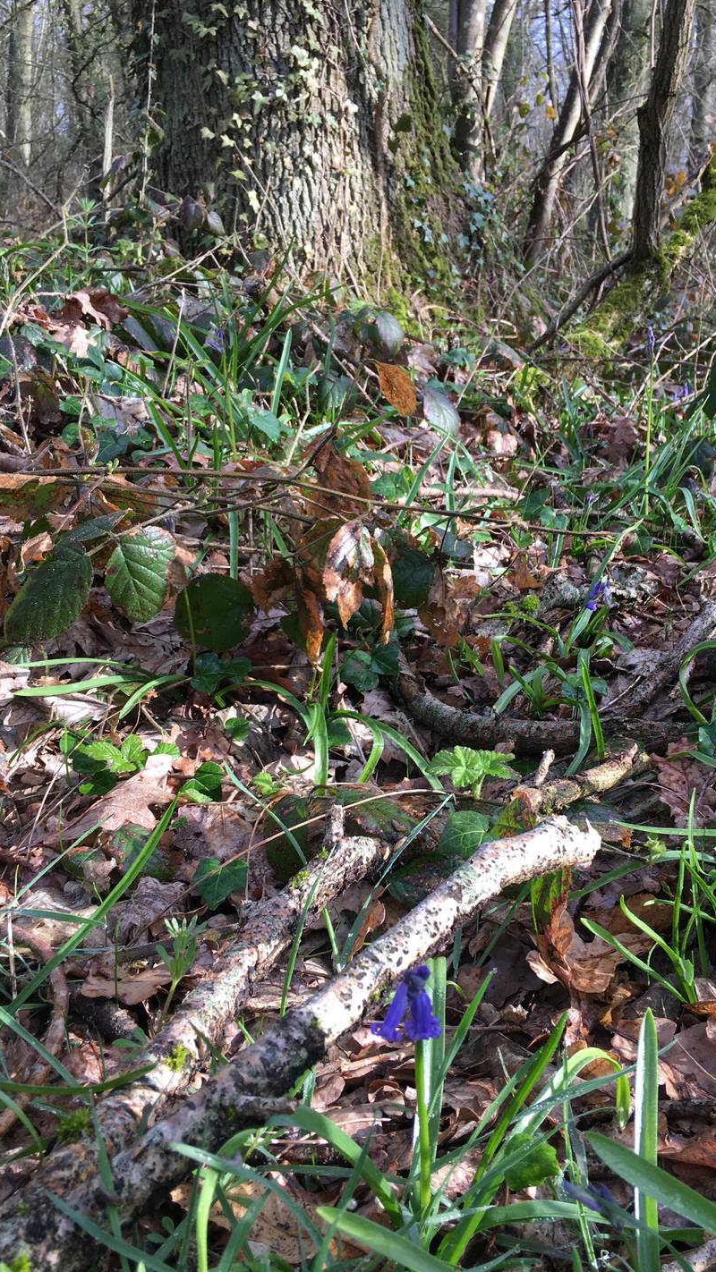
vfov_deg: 61.0
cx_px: 465
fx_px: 1080
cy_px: 635
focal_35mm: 32
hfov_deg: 36.4
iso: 25
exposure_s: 1/166
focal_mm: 4.15
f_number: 2.2
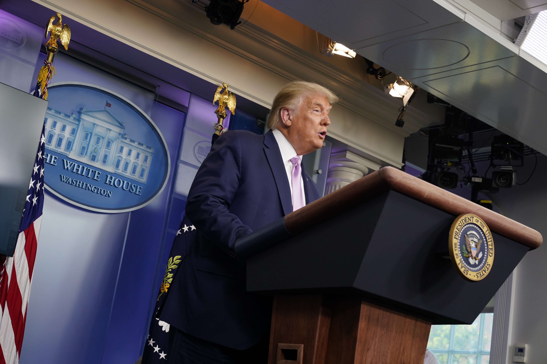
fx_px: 957
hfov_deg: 31.9
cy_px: 182
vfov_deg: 21.6
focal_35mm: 63
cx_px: 274
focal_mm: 63
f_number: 5.6
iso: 2000
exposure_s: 1/200
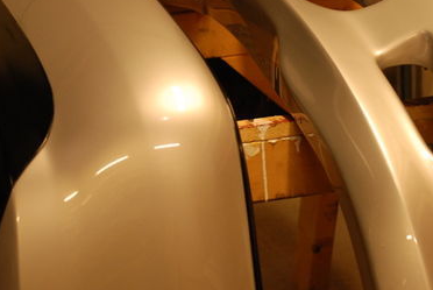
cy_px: 93
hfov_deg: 14.4
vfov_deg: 9.7
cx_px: 313
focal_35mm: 142
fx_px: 1708
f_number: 4
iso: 640
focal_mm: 55
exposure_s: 1/40
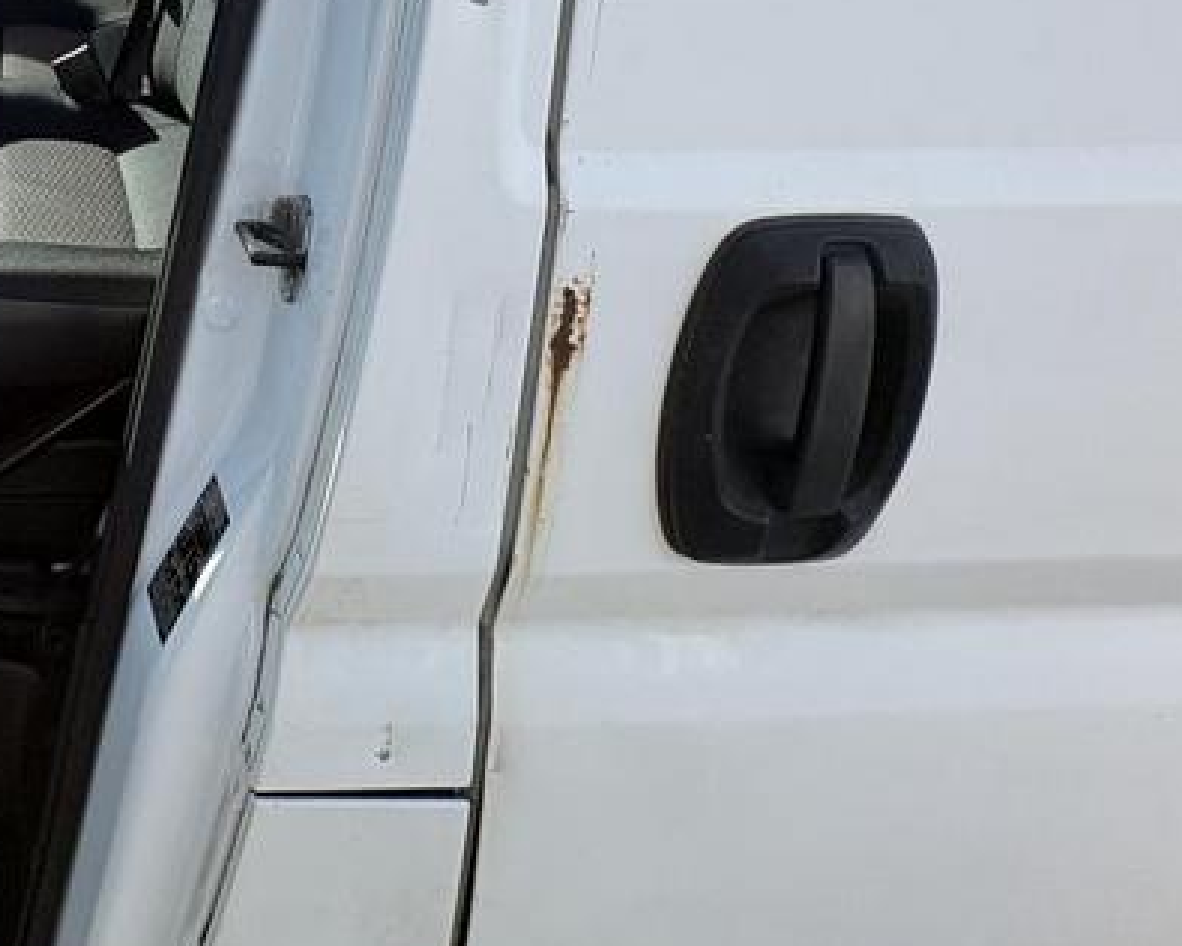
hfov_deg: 48.9
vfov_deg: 40.6
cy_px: -21
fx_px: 1084
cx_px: 51
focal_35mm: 31
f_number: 2.2
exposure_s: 1/482
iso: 40
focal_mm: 2.22
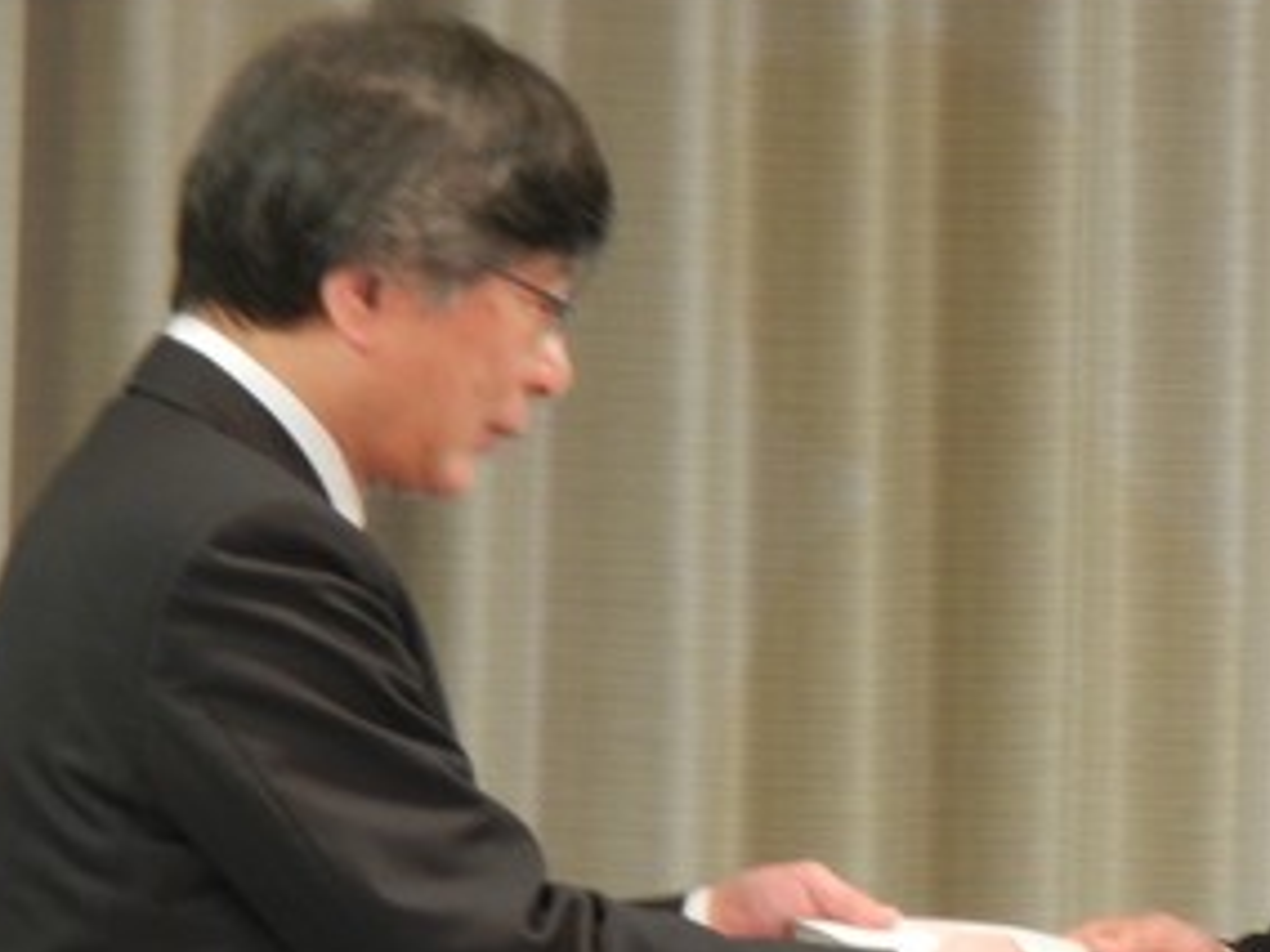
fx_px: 21683
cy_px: 729
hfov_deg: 3.4
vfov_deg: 2.5
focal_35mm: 591
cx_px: 1046
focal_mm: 54
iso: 400
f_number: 5.6
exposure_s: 1/17.1
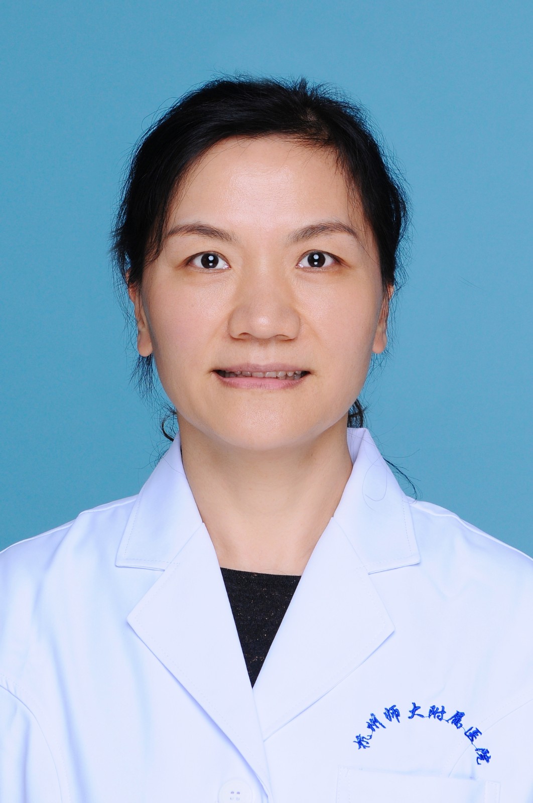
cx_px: 266
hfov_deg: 13.0
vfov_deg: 19.5
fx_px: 2339
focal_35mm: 105
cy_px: 402
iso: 200
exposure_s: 1/125
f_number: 9
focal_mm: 70
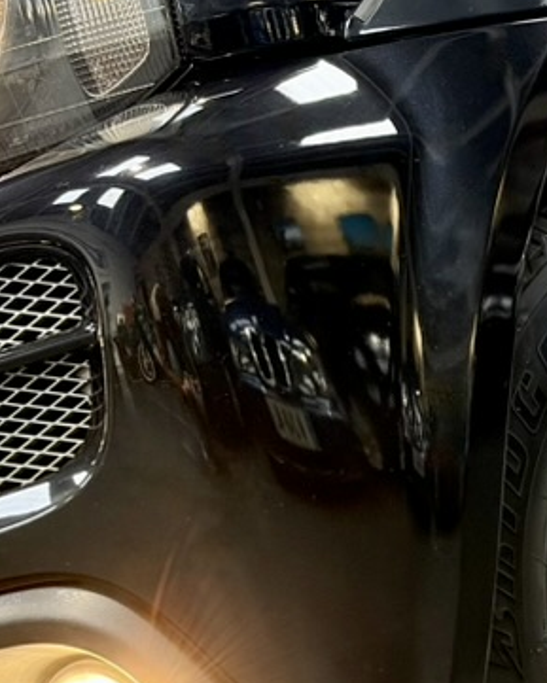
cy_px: 588
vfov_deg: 13.3
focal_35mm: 144
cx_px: 755
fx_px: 2913
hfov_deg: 10.4
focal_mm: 5.96
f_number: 1.6
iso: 160
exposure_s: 1/40
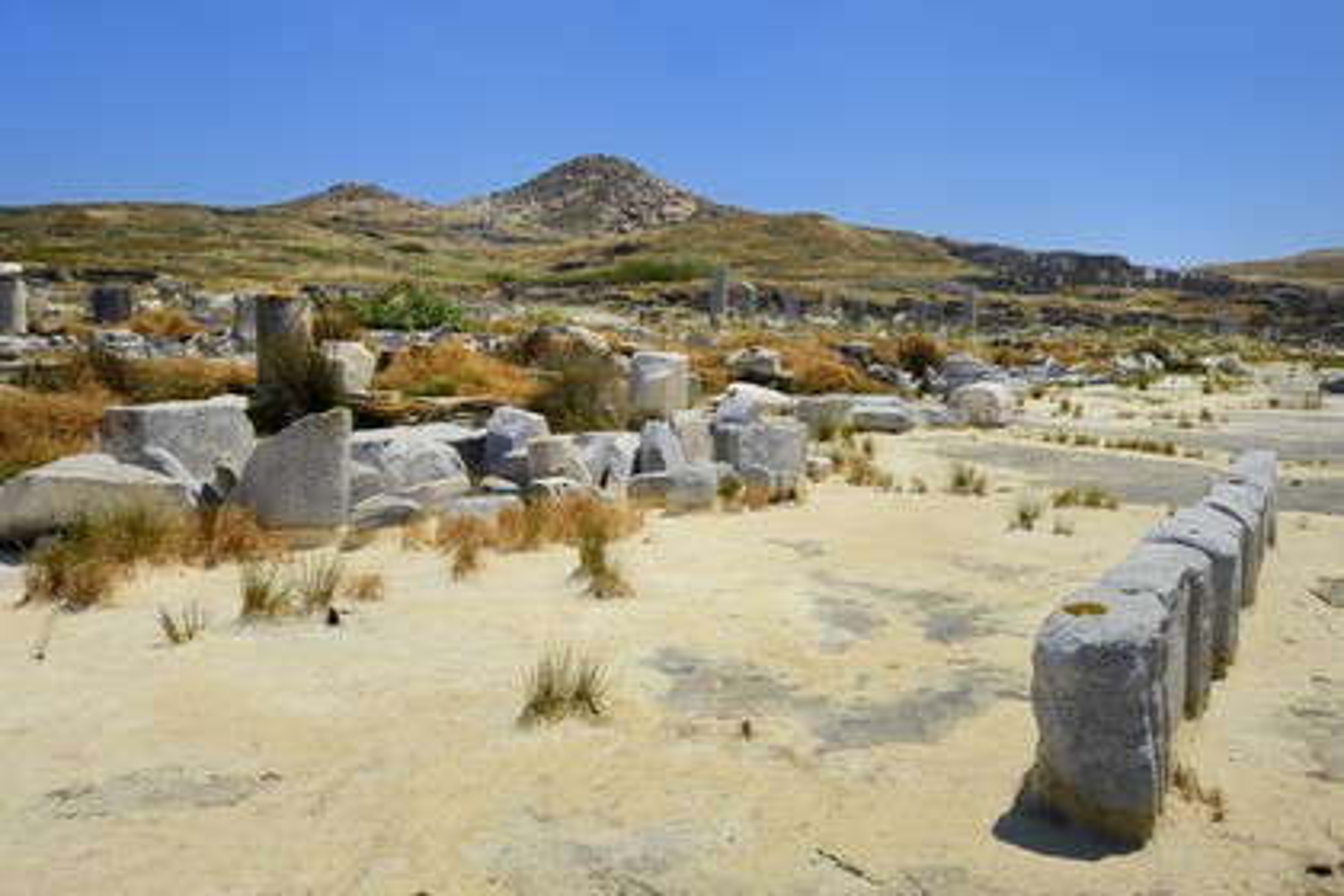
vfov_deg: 42.3
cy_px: 448
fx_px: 1157
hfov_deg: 60.3
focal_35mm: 31
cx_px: 672
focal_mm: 31
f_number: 16
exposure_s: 1/320
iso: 200
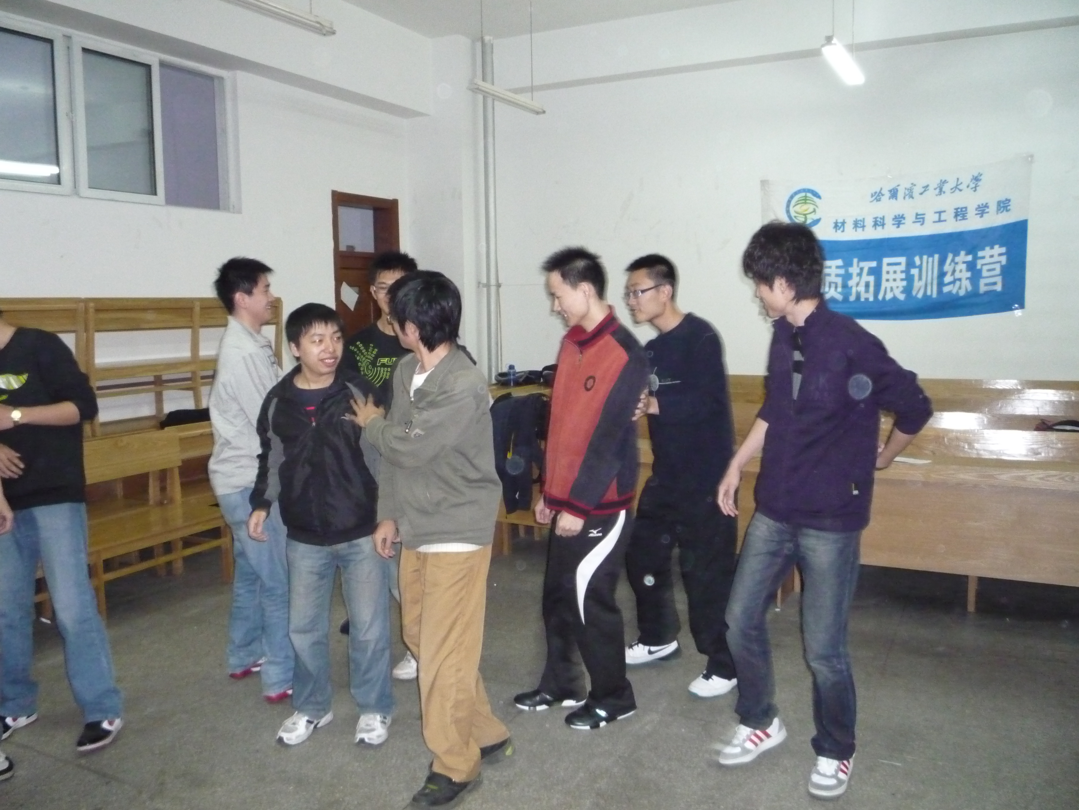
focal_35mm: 30
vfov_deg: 46.8
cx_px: 540
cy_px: 405
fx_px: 935
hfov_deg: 60.0
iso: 800
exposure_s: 1/30
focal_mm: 5.2
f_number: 3.3
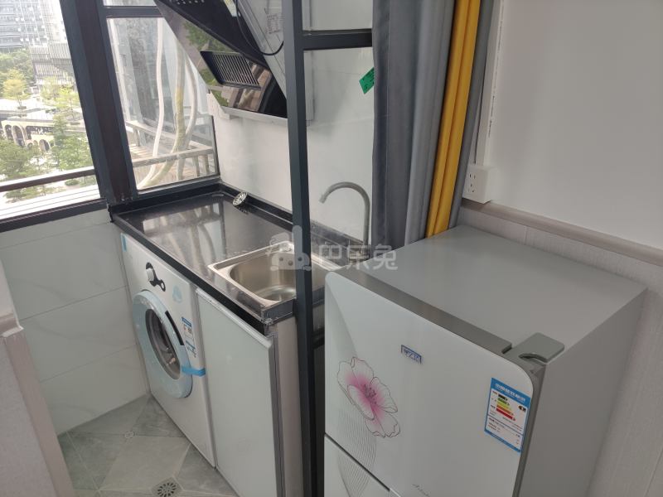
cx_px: 332
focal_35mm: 26
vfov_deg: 53.1
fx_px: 498
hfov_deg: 67.3
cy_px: 248
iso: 69
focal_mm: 5.58
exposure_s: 1/100
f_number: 1.6
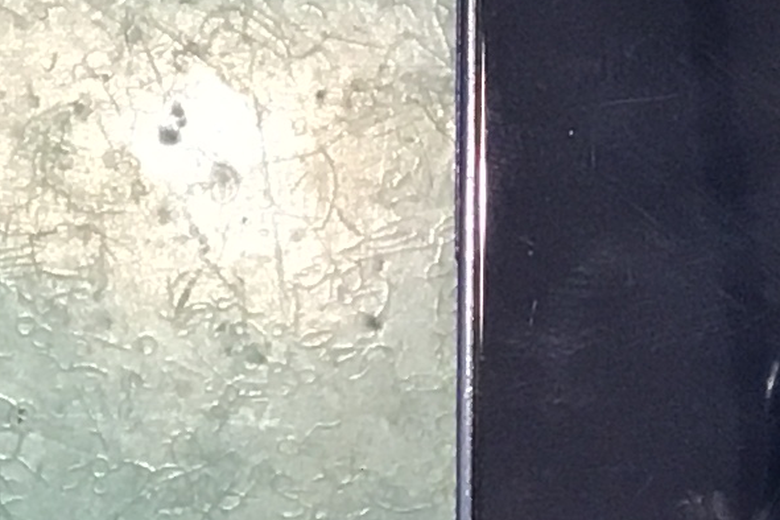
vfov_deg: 7.7
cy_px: 437
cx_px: 1086
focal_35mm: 178
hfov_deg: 11.2
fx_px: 3856
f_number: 2.4
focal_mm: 3.3
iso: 125
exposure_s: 1/30
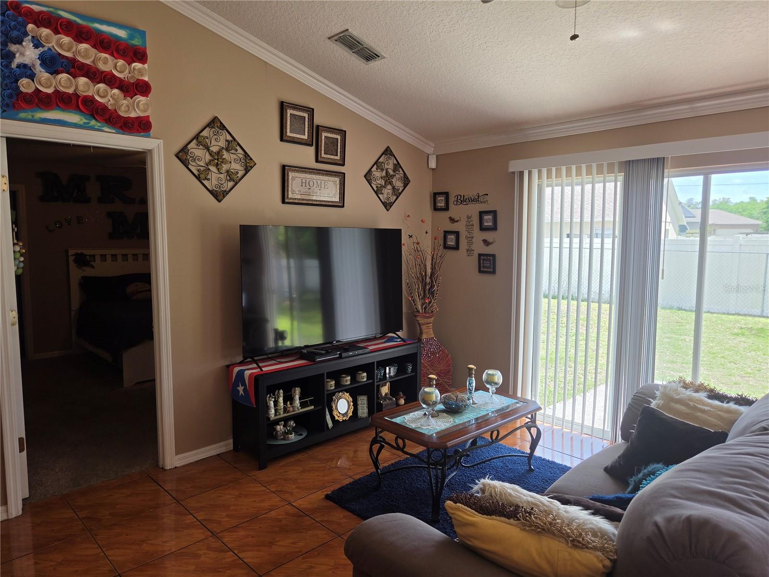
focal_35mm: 23
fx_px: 511
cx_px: 384
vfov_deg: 58.9
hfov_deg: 73.9
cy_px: 288
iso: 50
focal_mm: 5.4
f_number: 1.8
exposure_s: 1/359
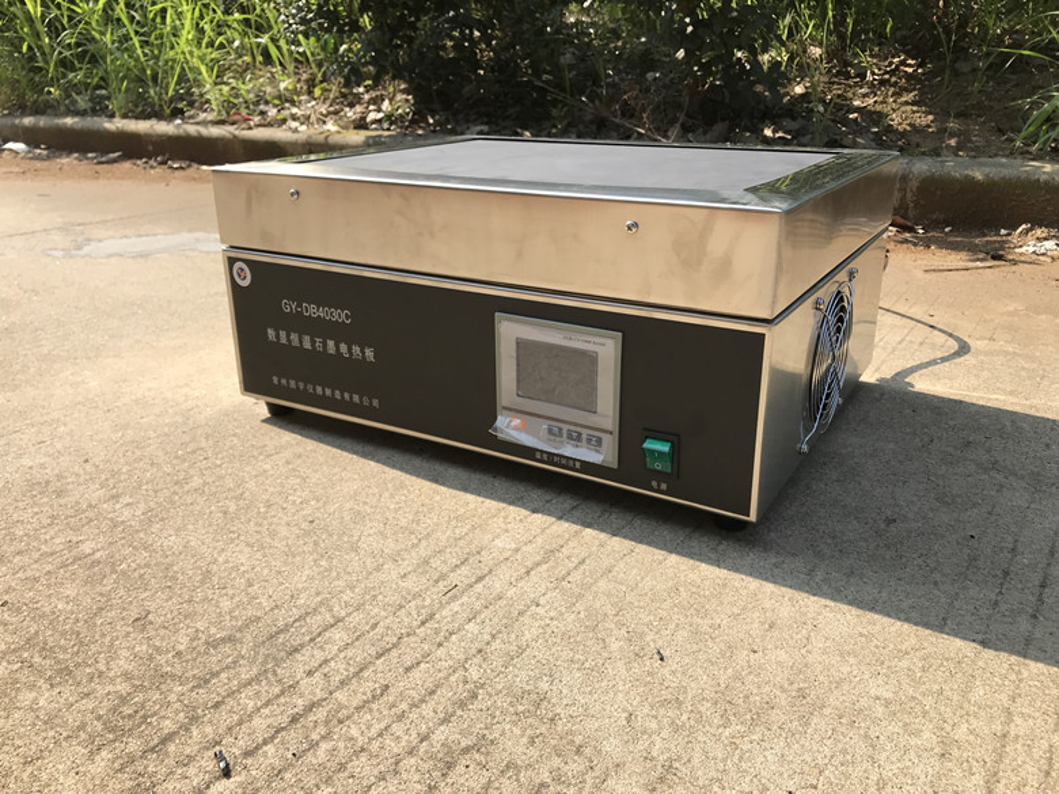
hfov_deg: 63.4
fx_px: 857
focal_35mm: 28
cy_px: 397
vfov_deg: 49.7
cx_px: 530
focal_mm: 3.99
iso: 20
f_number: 1.8
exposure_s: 1/1368
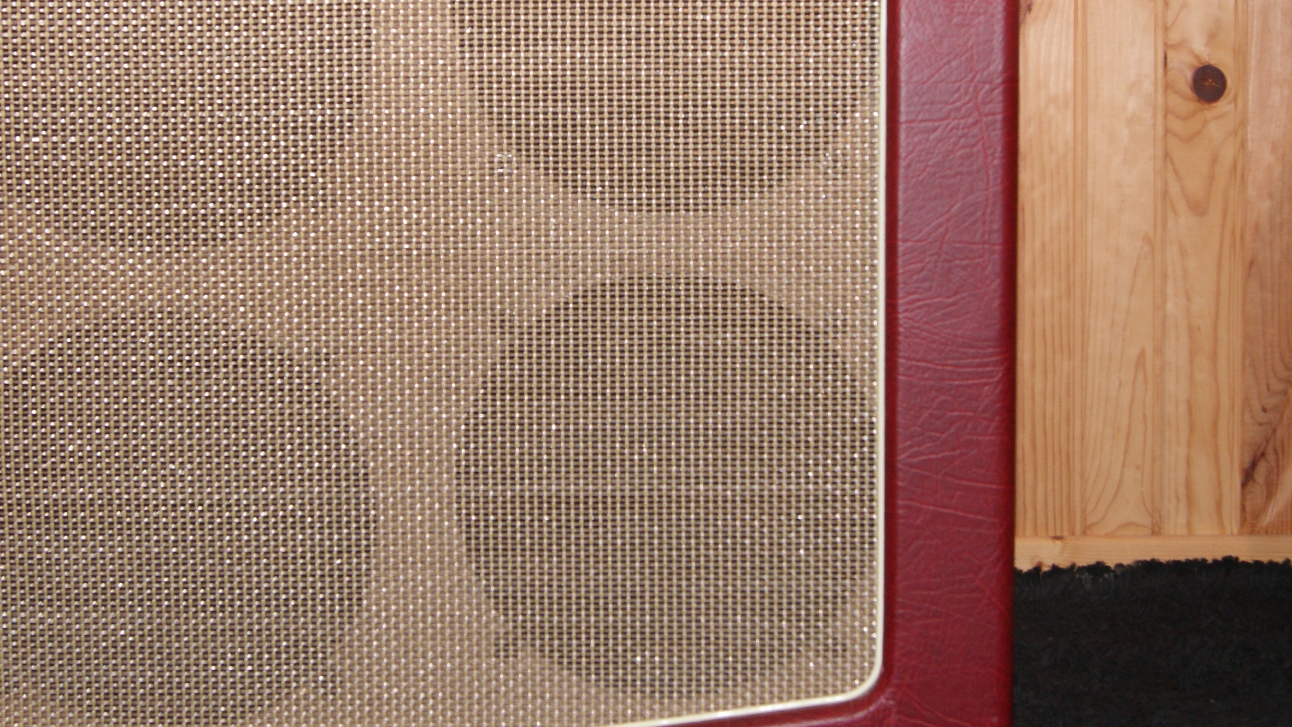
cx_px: 626
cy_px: 164
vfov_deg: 17.9
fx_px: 2295
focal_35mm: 67
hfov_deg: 31.4
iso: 400
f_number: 5.6
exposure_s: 1/60
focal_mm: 26
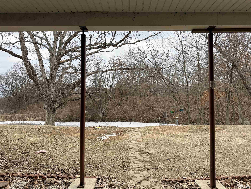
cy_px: 94
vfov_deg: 56.8
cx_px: 126
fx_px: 174
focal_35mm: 24
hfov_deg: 71.6
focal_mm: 6.76
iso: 80
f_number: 1.78
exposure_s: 1/1005
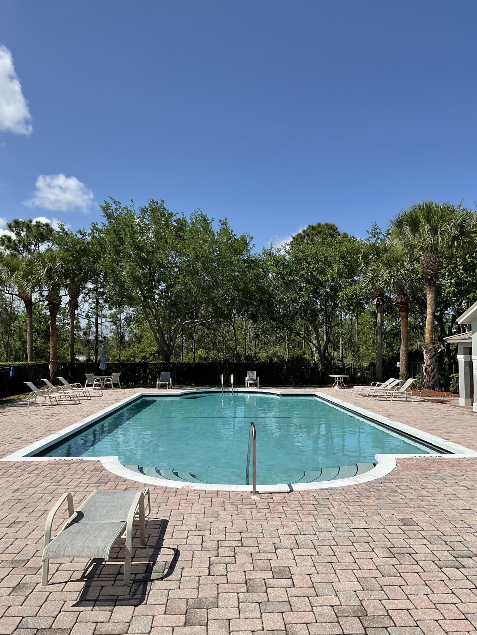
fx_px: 533
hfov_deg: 48.2
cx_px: 238
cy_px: 318
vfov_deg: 61.7
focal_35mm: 29
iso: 20
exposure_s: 1/2959
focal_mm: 3
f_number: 1.8
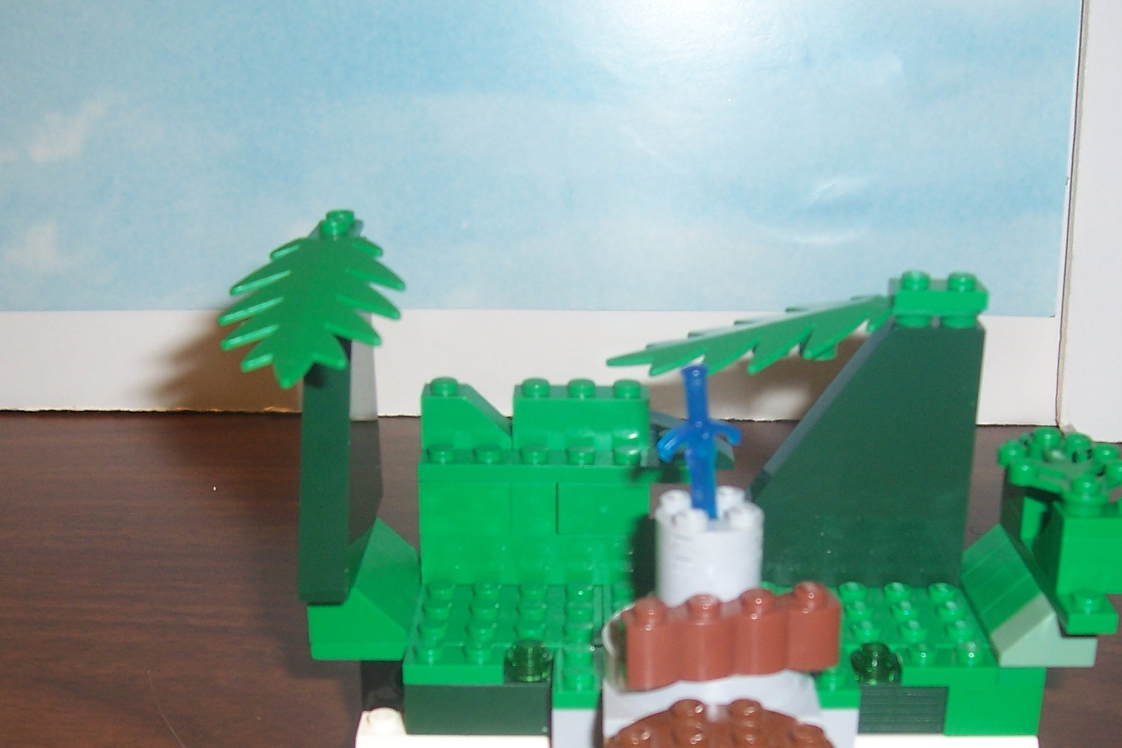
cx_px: 676
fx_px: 1589
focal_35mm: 51
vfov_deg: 26.2
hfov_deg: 38.7
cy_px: 539
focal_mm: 5.6
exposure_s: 1/60
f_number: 2.7
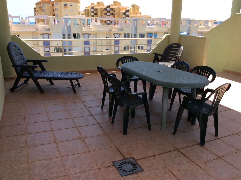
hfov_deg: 55.4
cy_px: 90
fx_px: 229
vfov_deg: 42.8
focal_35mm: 33
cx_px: 120
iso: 32
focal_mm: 3.3
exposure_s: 1/733
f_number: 2.4
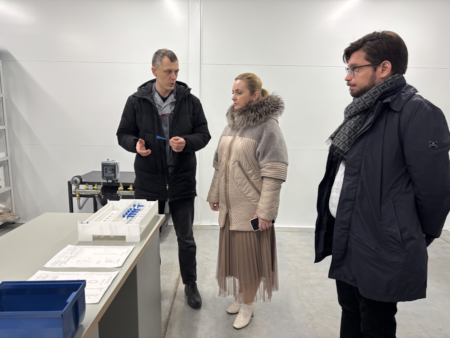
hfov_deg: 67.3
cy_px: 169
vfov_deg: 53.1
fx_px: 338
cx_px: 225
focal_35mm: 26
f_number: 1.6
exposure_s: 1/100
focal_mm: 5.96
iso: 100
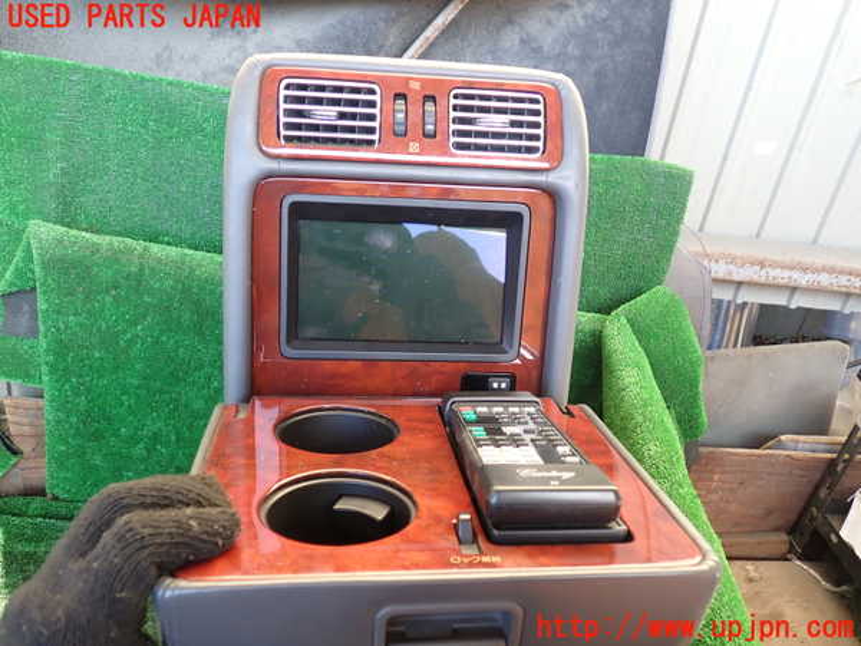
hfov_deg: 60.0
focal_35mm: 30
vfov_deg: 46.8
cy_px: 323
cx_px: 430
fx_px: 746
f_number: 2.3
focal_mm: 5.4
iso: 160
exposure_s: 1/60
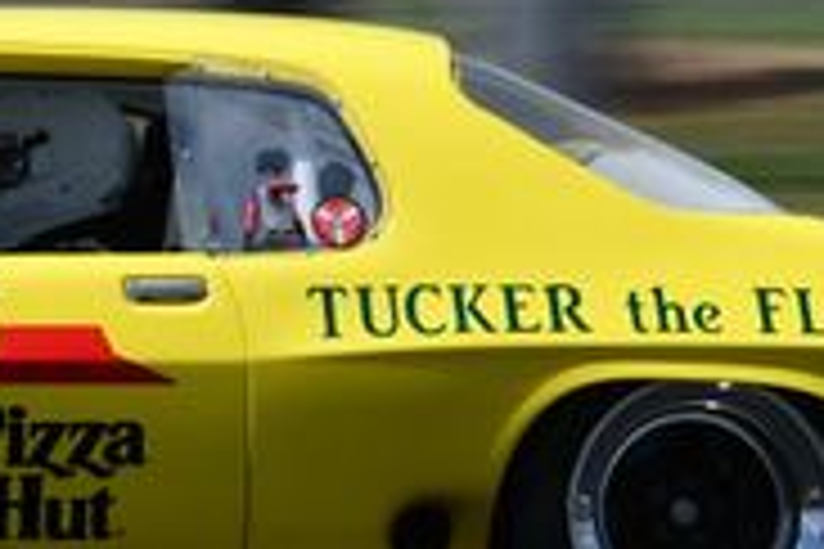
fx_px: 18287
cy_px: -40
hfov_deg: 2.6
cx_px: -162
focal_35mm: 799
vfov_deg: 1.7
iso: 160
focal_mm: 122
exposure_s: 1/200
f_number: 14
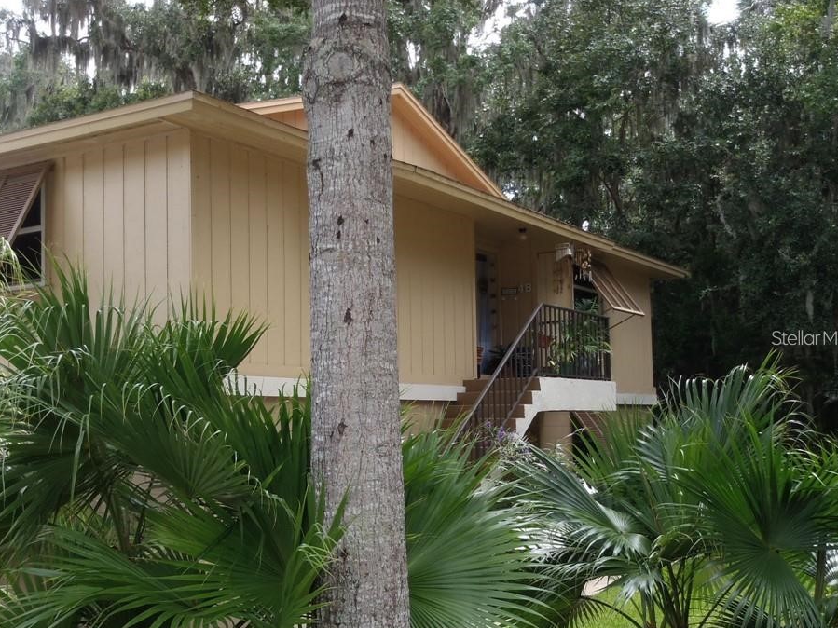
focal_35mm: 41
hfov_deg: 45.7
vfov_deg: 35.1
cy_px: 337
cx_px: 382
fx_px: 992
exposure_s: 1/125
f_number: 5
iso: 80
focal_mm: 6.53
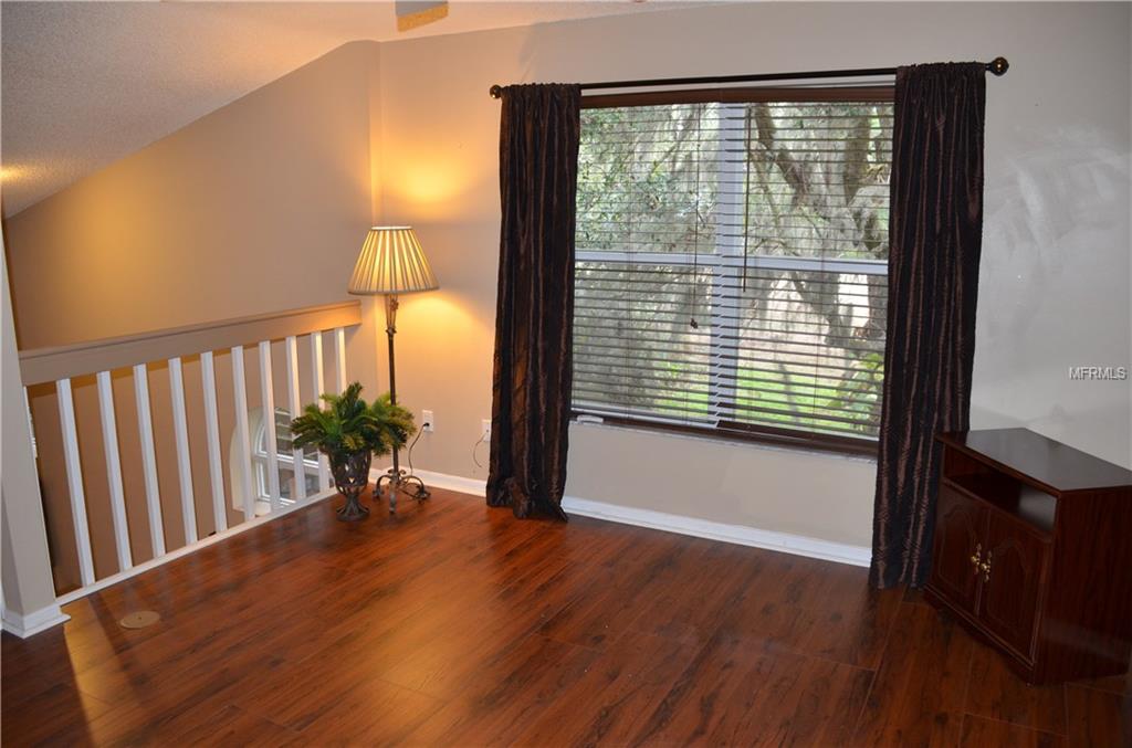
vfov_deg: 47.7
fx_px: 847
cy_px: 374
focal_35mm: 27
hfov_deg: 67.5
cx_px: 566
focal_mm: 18
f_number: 3.5
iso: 800
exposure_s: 1/60
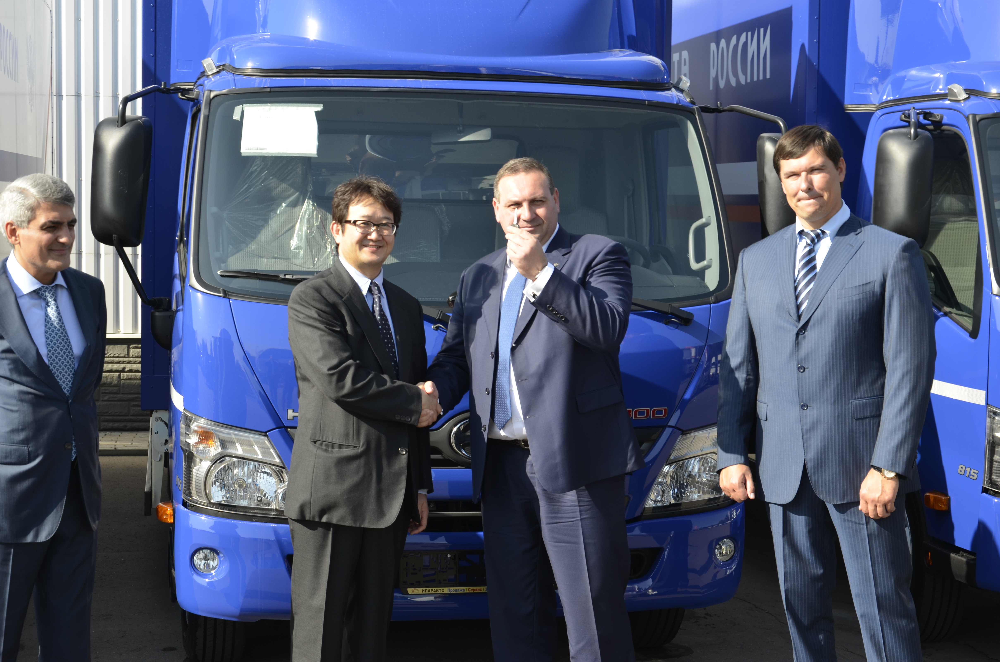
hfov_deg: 32.9
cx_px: 505
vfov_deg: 22.2
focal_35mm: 61
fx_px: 1691
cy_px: 336
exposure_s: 1/200
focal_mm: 40
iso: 200
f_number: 7.1
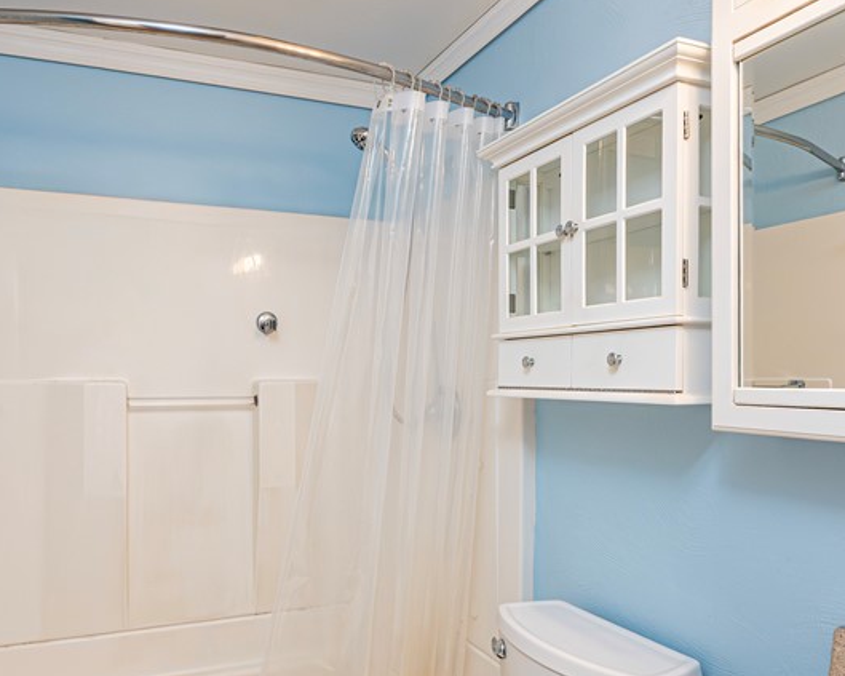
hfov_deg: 63.6
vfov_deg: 53.0
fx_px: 675
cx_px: 347
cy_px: 388
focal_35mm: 27
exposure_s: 1/200
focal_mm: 14
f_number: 8
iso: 2500
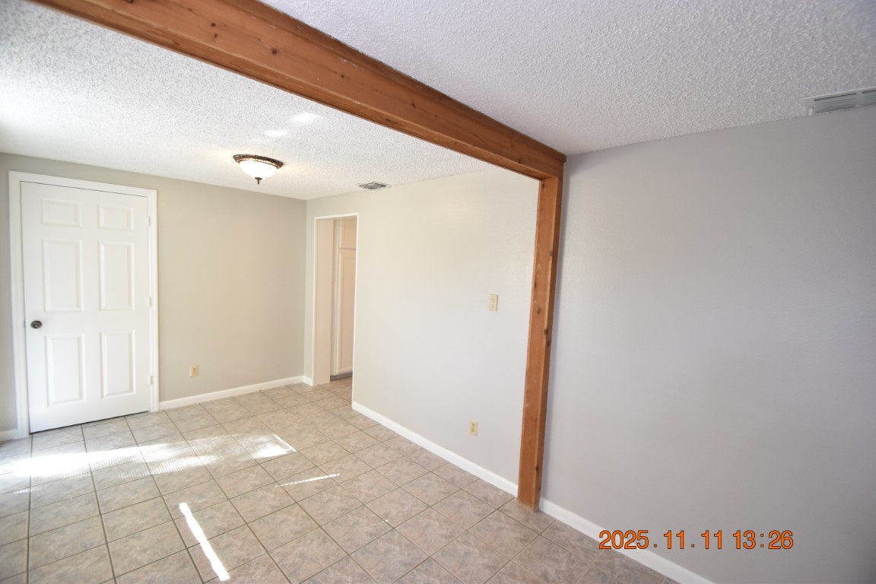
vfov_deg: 77.3
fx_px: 365
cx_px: 438
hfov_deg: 100.4
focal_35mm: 15
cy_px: 292
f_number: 3.5
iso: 800
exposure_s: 1/60
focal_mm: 10
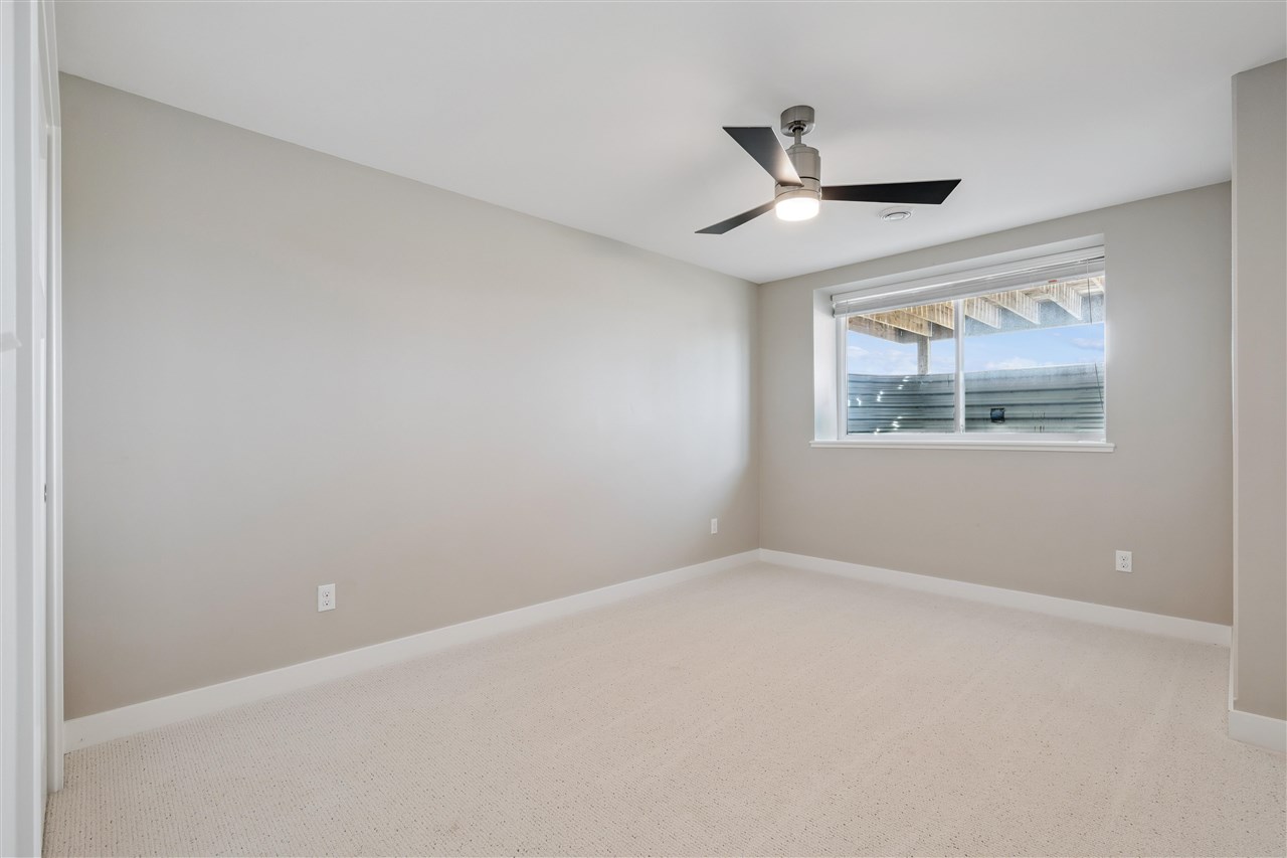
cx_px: 644
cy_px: 429
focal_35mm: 16
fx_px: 572
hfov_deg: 96.7
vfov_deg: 73.7
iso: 400
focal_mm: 16
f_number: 8
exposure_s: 1/20
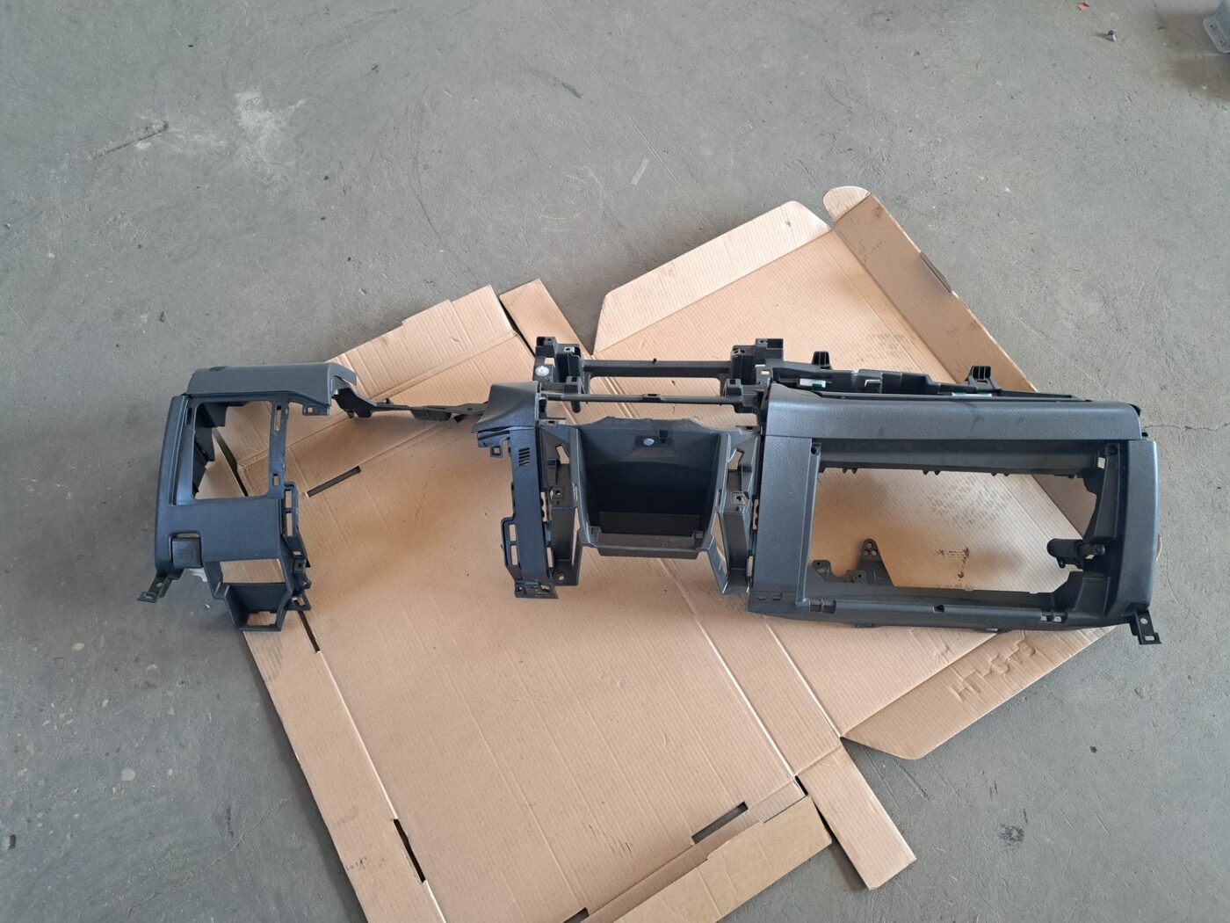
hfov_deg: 71.6
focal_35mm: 24
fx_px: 853
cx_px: 615
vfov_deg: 56.8
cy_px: 462
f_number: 1.8
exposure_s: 1/60
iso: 320
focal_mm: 5.23
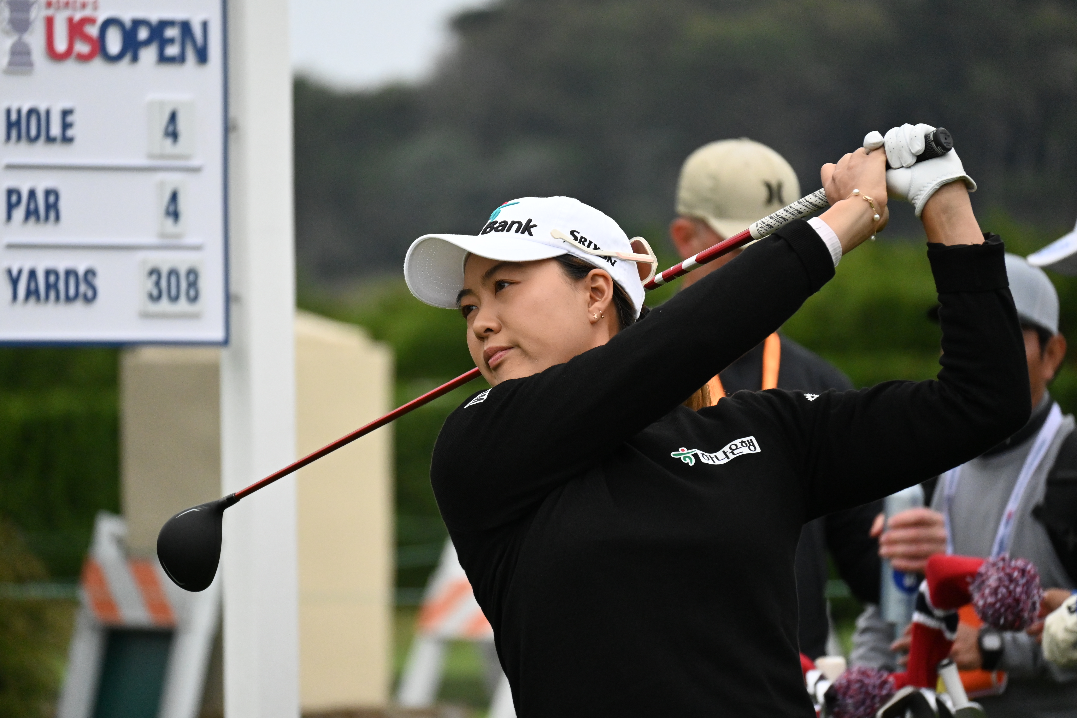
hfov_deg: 6.0
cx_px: 538
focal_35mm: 345
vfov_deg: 4.0
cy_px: 359
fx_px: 10320
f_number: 6
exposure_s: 1/4000
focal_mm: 230
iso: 2500
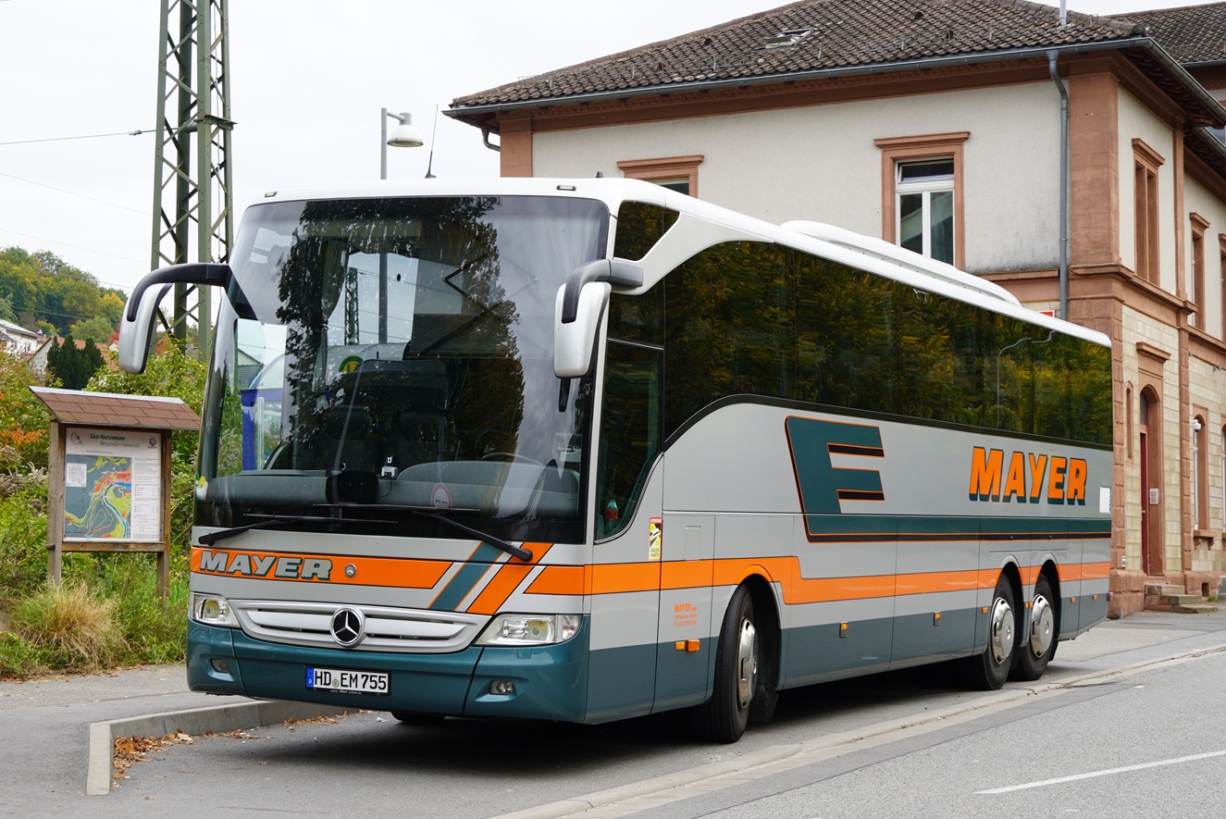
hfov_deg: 32.6
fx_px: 2096
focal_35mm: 62
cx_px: 613
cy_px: 421
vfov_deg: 22.1
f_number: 5.6
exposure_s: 1/80
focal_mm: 39
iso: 100
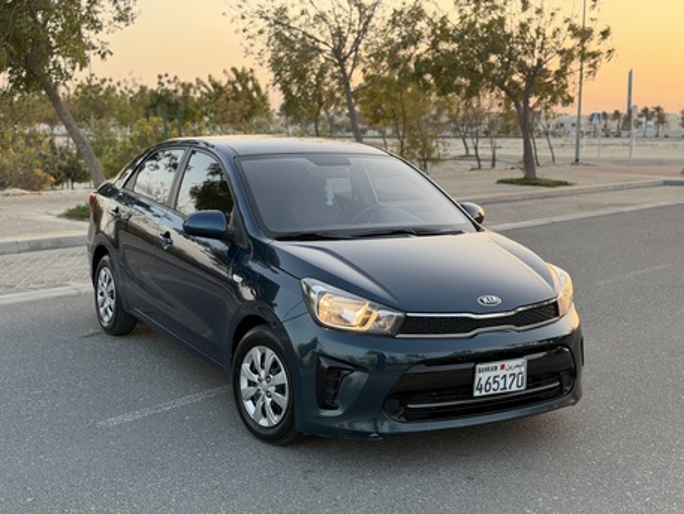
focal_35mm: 48
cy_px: 257
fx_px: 949
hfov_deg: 39.6
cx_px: 342
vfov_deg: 30.3
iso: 80
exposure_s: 1/184
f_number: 1.78
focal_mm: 6.76
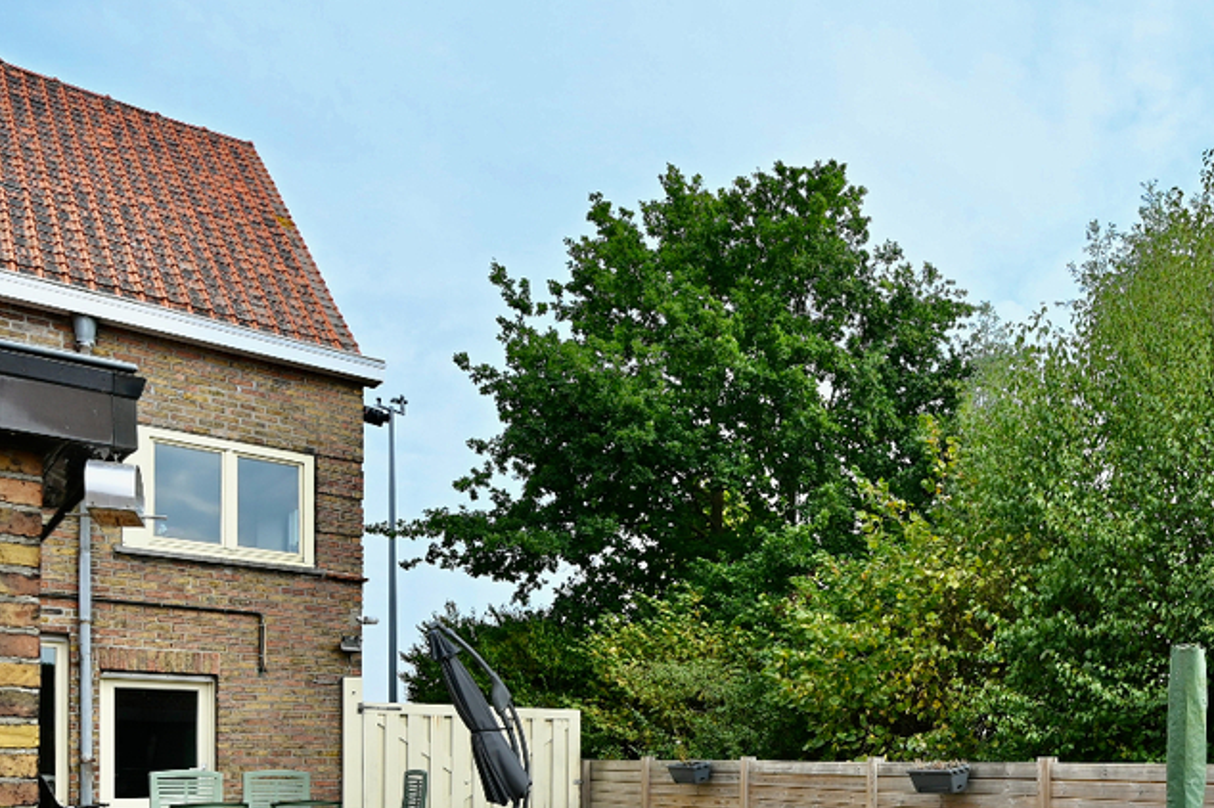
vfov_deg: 37.6
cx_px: 1004
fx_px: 1079
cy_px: 770
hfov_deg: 54.0
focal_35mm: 32
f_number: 6.3
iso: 100
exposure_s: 1/320
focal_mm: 15
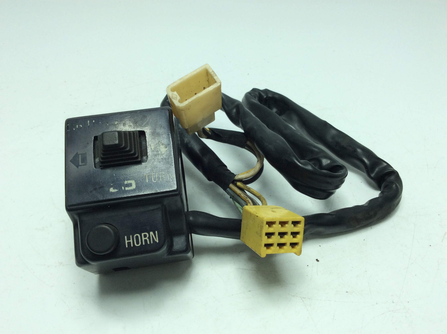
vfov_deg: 44.1
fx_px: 413
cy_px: 167
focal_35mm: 32
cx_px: 224
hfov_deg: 56.9
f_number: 2.4
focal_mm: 3.3
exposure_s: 1/376
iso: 32
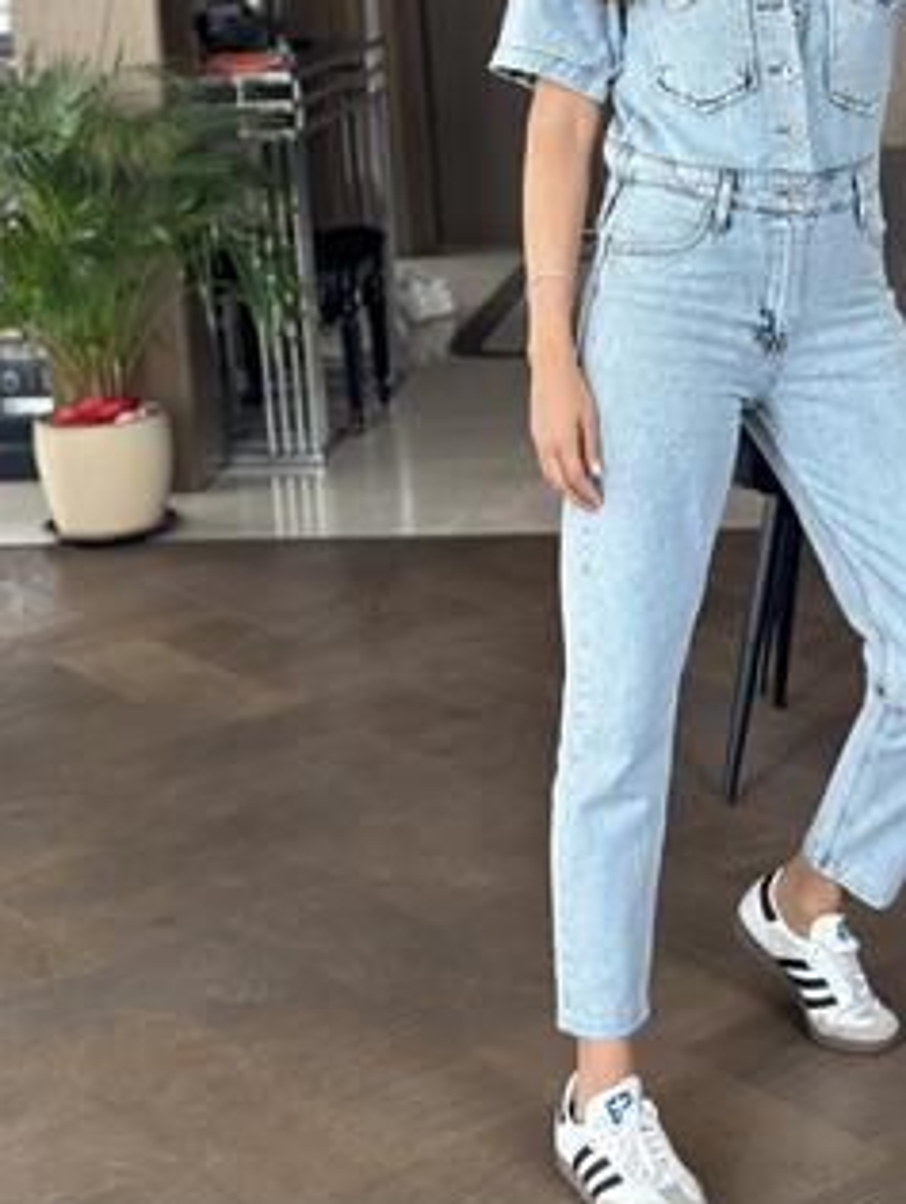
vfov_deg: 25.2
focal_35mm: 77
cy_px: 386
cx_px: 719
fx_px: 2682
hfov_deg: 19.0
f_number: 1.78
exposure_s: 1/93
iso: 125
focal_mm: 6.86
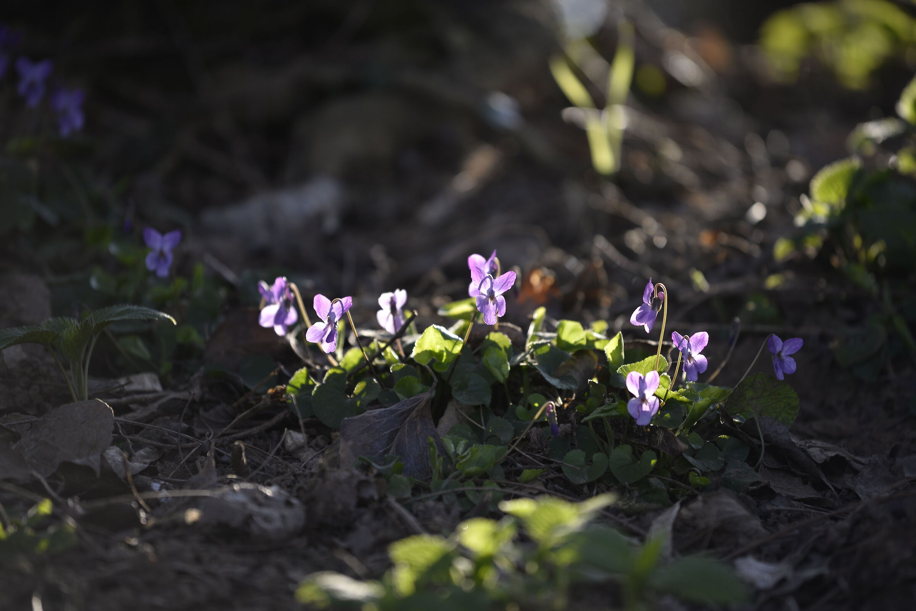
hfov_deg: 10.3
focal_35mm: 200
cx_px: 458
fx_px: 5090
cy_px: 306
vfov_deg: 6.9
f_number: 4
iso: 200
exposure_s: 1/640
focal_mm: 200
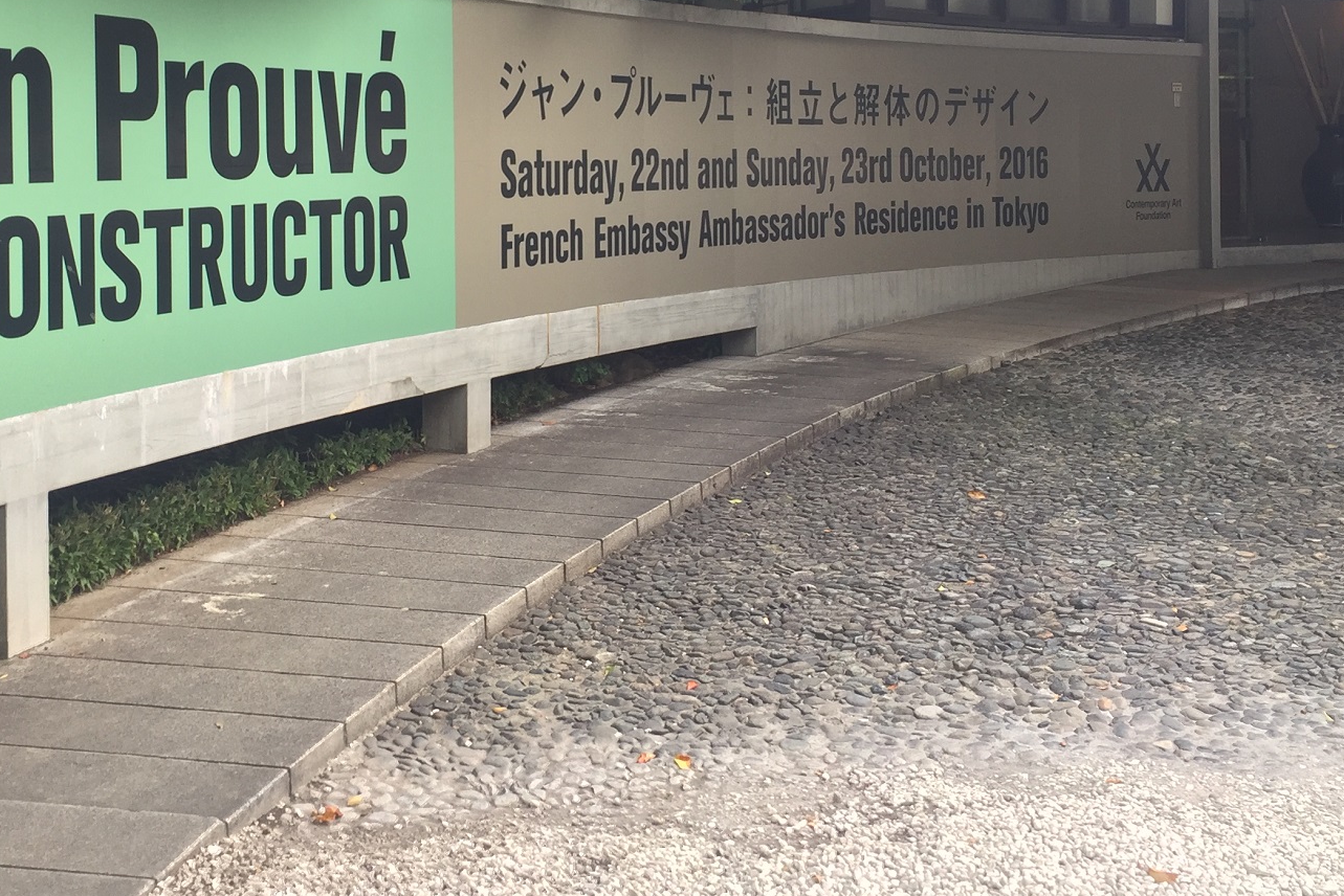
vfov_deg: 28.0
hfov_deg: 41.8
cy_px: 154
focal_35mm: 47
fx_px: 1755
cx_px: 560
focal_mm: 4.15
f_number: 2.2
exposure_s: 1/126
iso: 32
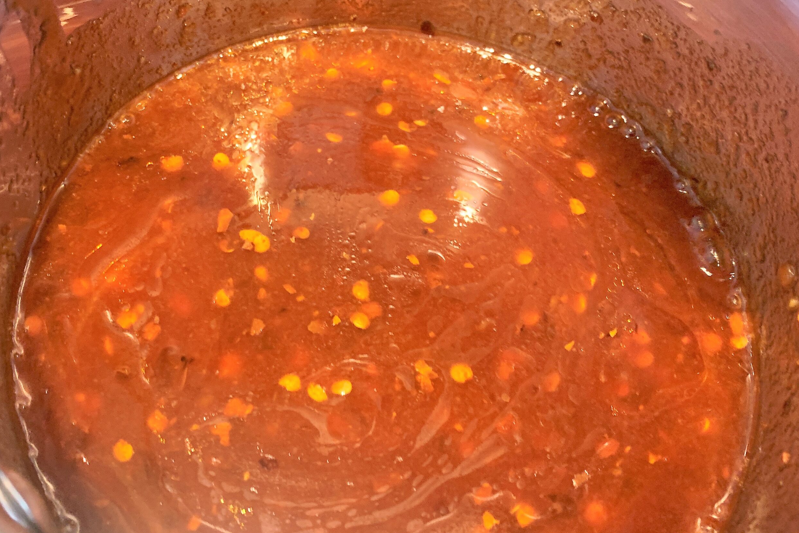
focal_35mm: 28
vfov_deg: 46.3
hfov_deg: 65.5
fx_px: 621
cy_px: 294
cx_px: 397
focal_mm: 4.25
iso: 400
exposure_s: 1/25
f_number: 1.8
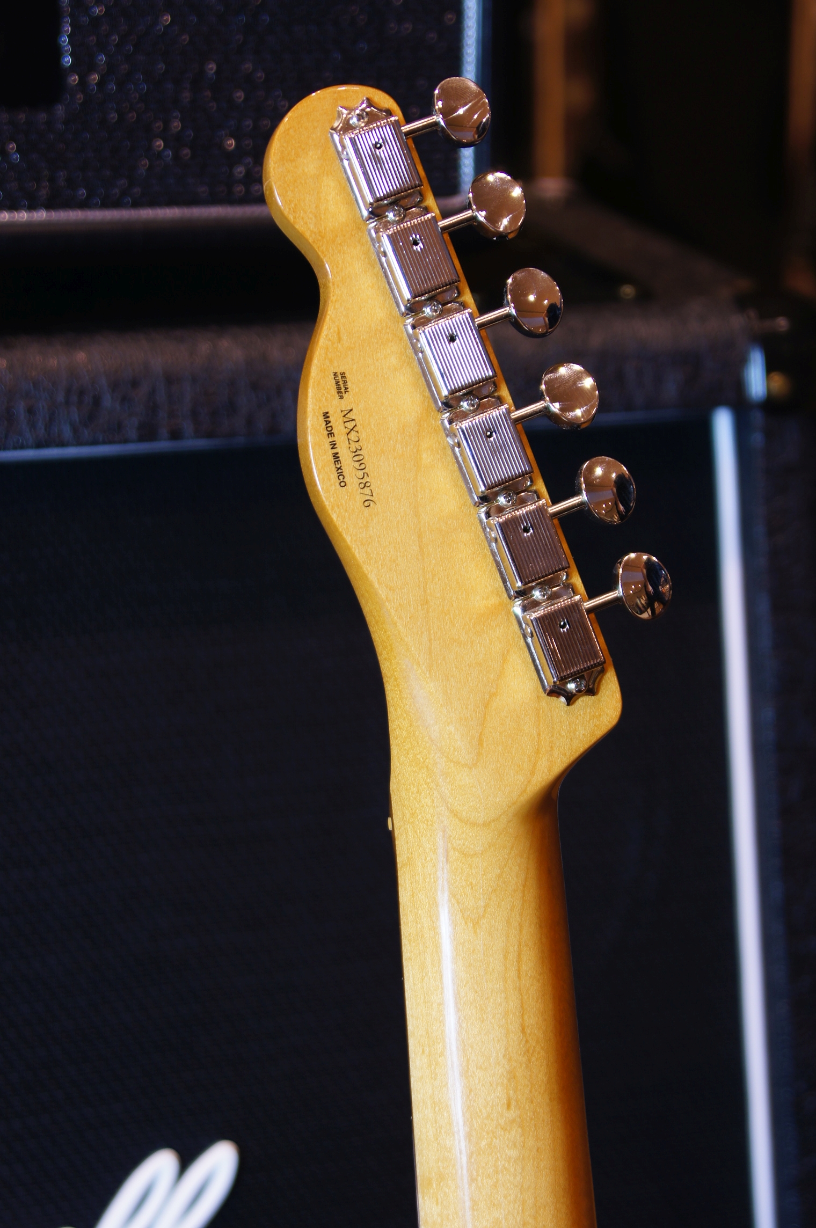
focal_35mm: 82
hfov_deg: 16.5
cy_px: 614
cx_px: 408
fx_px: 2812
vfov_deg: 24.6
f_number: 4.5
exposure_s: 1/8
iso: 100
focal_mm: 55
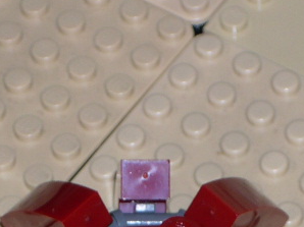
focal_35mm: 392
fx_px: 3440
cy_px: 319
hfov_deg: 5.1
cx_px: 193
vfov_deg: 3.8
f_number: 4.9
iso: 100
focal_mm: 24
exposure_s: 1/60
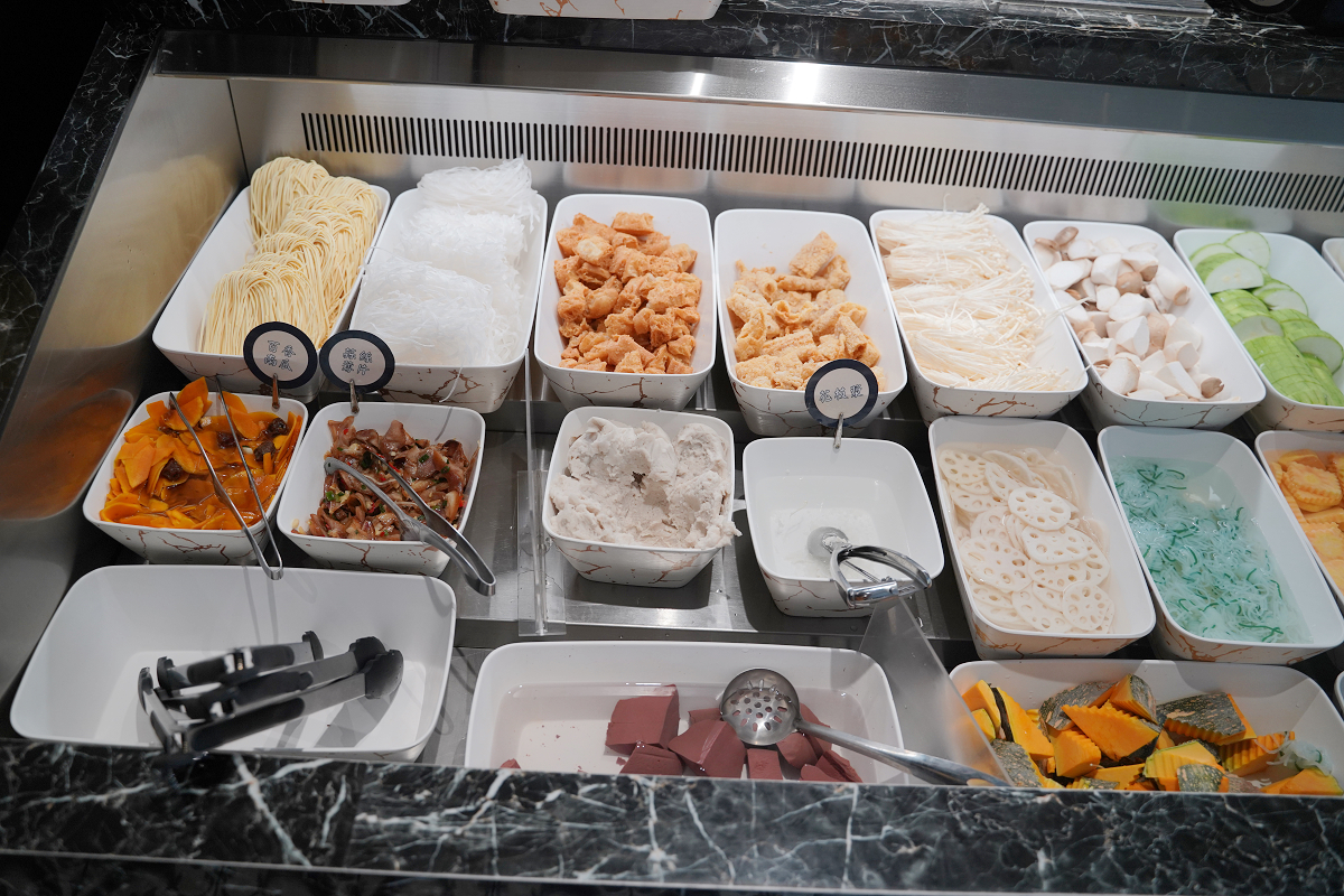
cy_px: 448
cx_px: 672
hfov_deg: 65.5
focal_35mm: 28
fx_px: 1045
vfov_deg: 46.4
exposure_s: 1/160
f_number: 4
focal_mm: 28
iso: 500
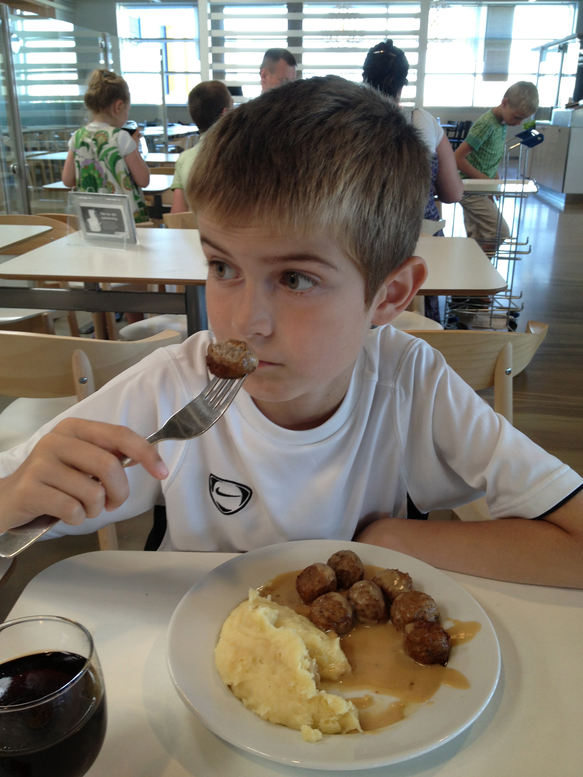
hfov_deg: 40.7
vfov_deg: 52.6
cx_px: 292
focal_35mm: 35
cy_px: 388
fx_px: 786
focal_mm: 4.28
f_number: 2.4
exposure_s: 1/40
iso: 64
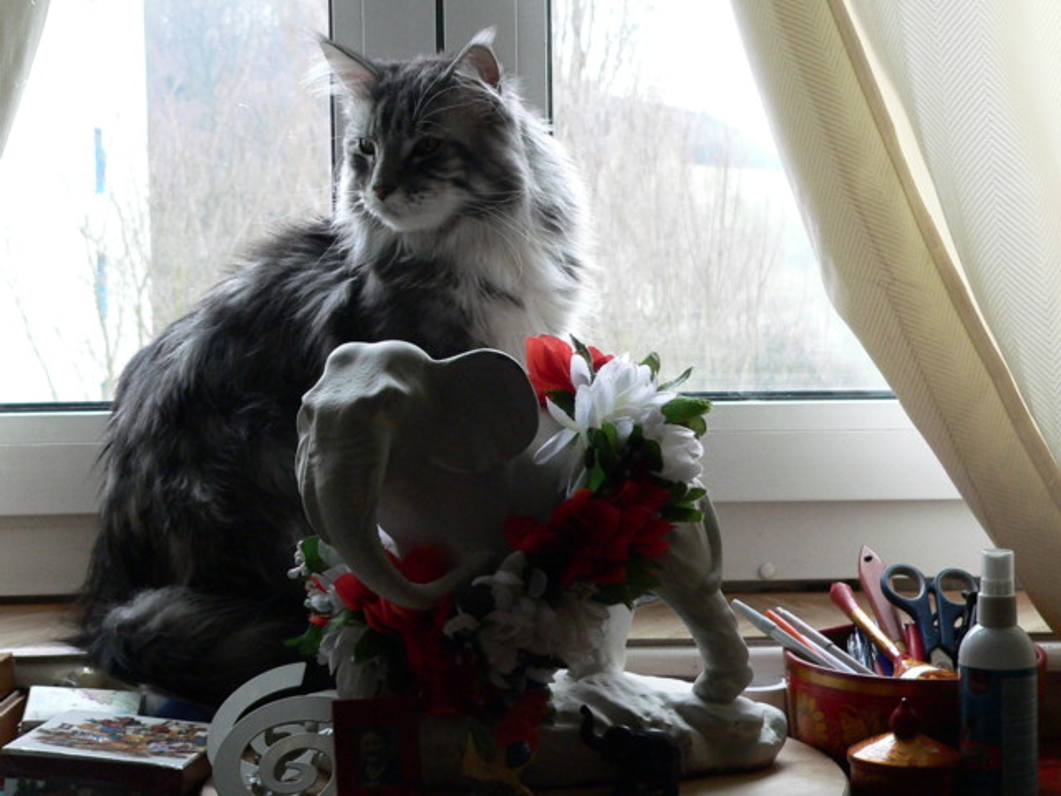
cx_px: 530
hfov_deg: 27.8
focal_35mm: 70
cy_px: 398
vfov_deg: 21.0
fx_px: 2146
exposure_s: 1/100
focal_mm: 11.6
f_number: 3.7
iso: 400
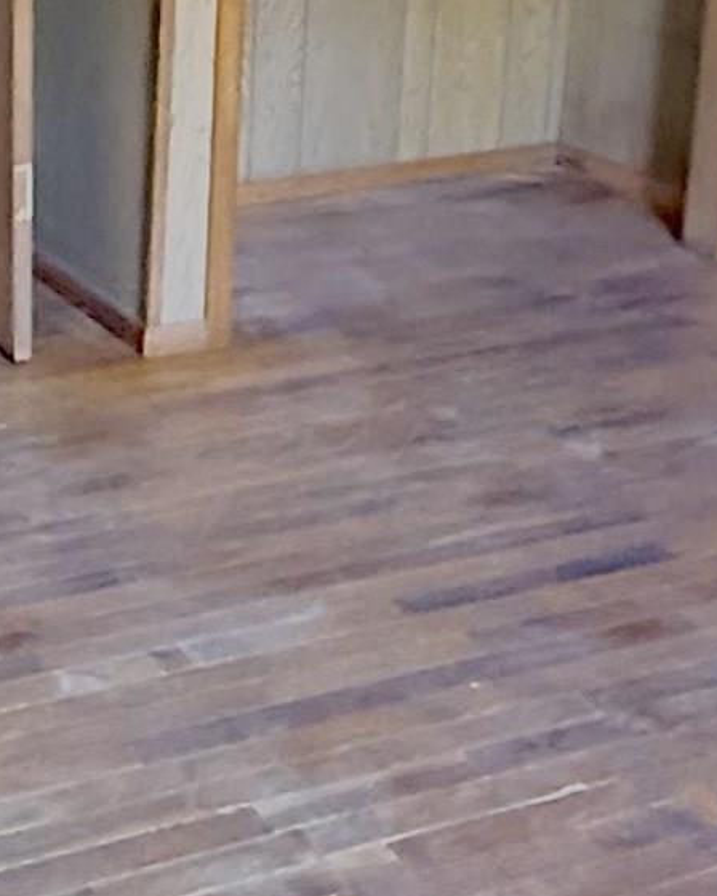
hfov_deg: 19.4
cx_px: -109
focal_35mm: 75
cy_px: 50
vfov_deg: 24.5
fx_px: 1989
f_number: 2.2
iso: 1250
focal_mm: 2.22
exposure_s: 1/50
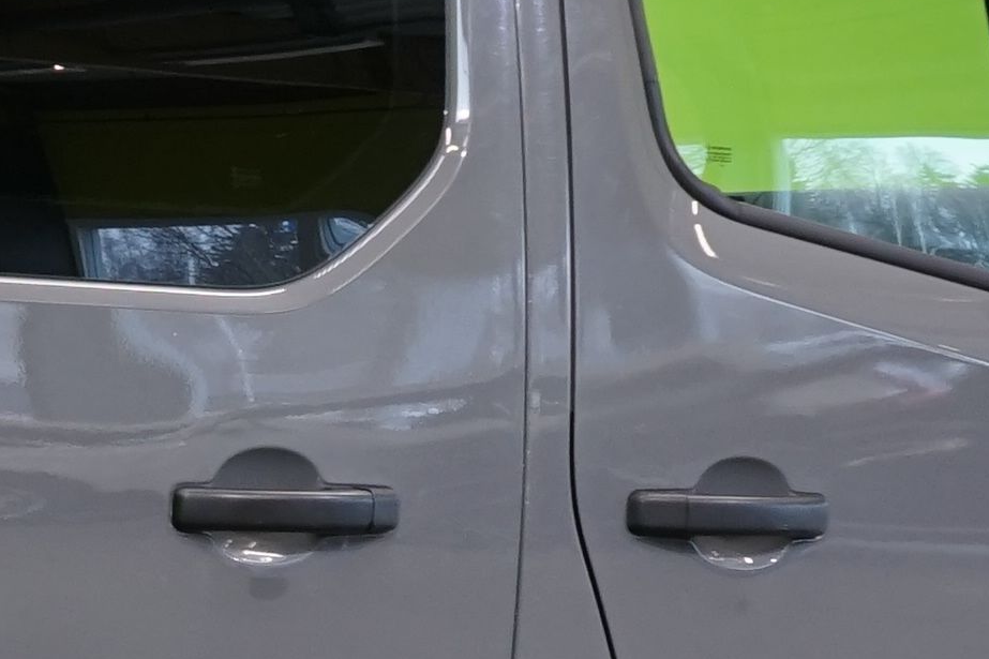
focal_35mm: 195
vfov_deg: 7.0
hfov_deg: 10.1
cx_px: -627
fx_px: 5356
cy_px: 705
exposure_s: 1/30
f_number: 5.6
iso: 640
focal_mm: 30
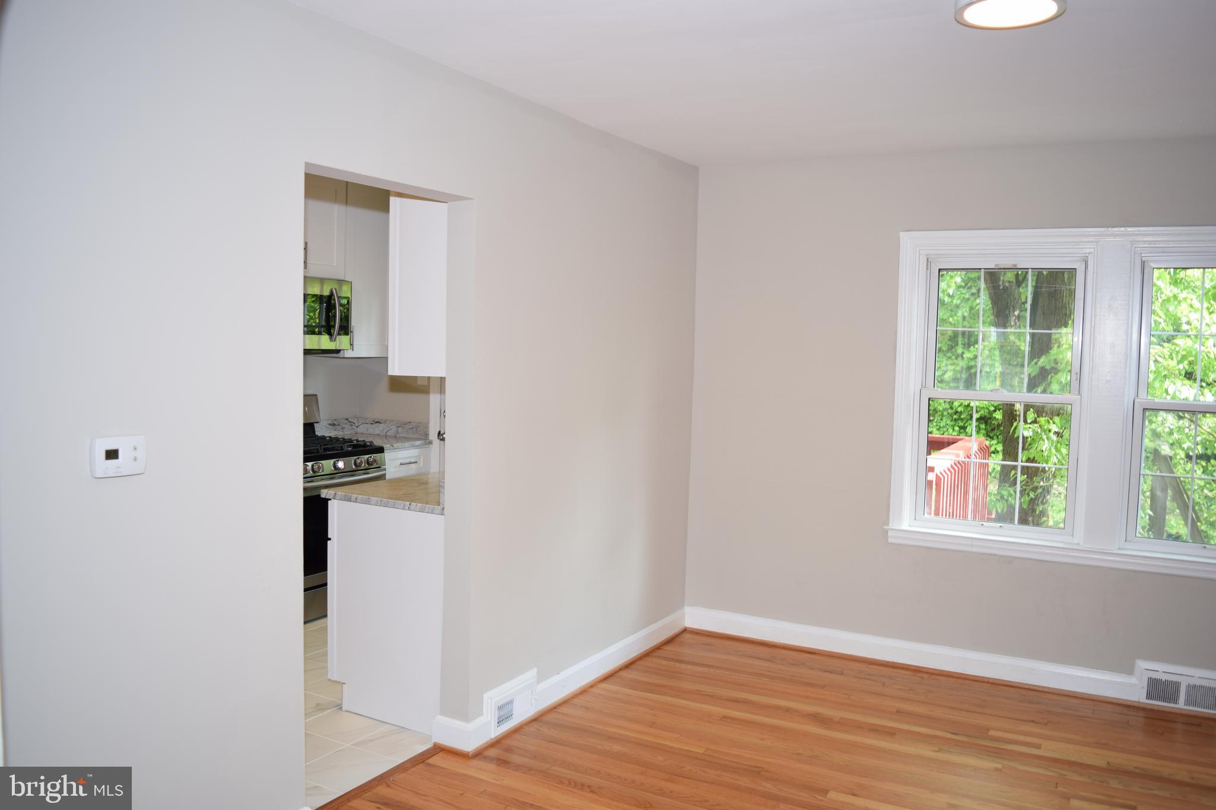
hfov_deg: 67.4
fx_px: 912
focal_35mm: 27
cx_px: 608
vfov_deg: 47.9
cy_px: 405
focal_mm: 18
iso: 100
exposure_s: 1/25
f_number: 3.5
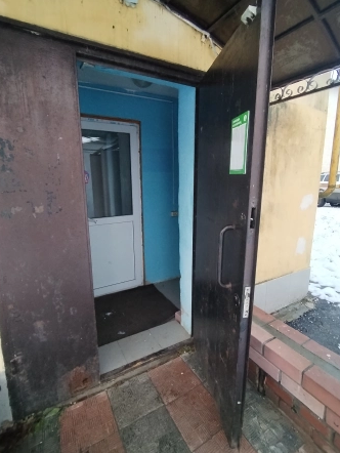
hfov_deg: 71.6
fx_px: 236
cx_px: 175
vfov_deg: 87.7
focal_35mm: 18
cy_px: 221
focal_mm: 1.42
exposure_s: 1/241
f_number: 2.2
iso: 100
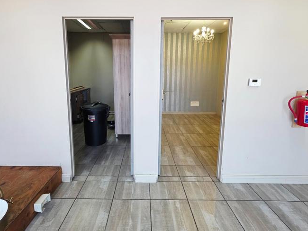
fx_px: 142
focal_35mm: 16
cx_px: 143
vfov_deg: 77.4
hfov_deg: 94.3
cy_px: 94
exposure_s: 1/100
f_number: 1.9
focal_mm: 2.2
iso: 200
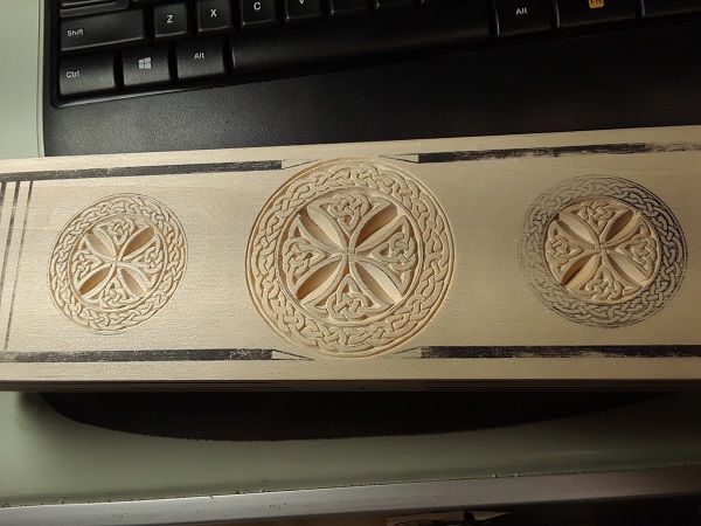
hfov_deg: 60.0
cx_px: 350
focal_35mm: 30
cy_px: 263
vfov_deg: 46.8
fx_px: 608
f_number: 1.9
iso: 40
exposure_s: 1/157
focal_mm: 2.47
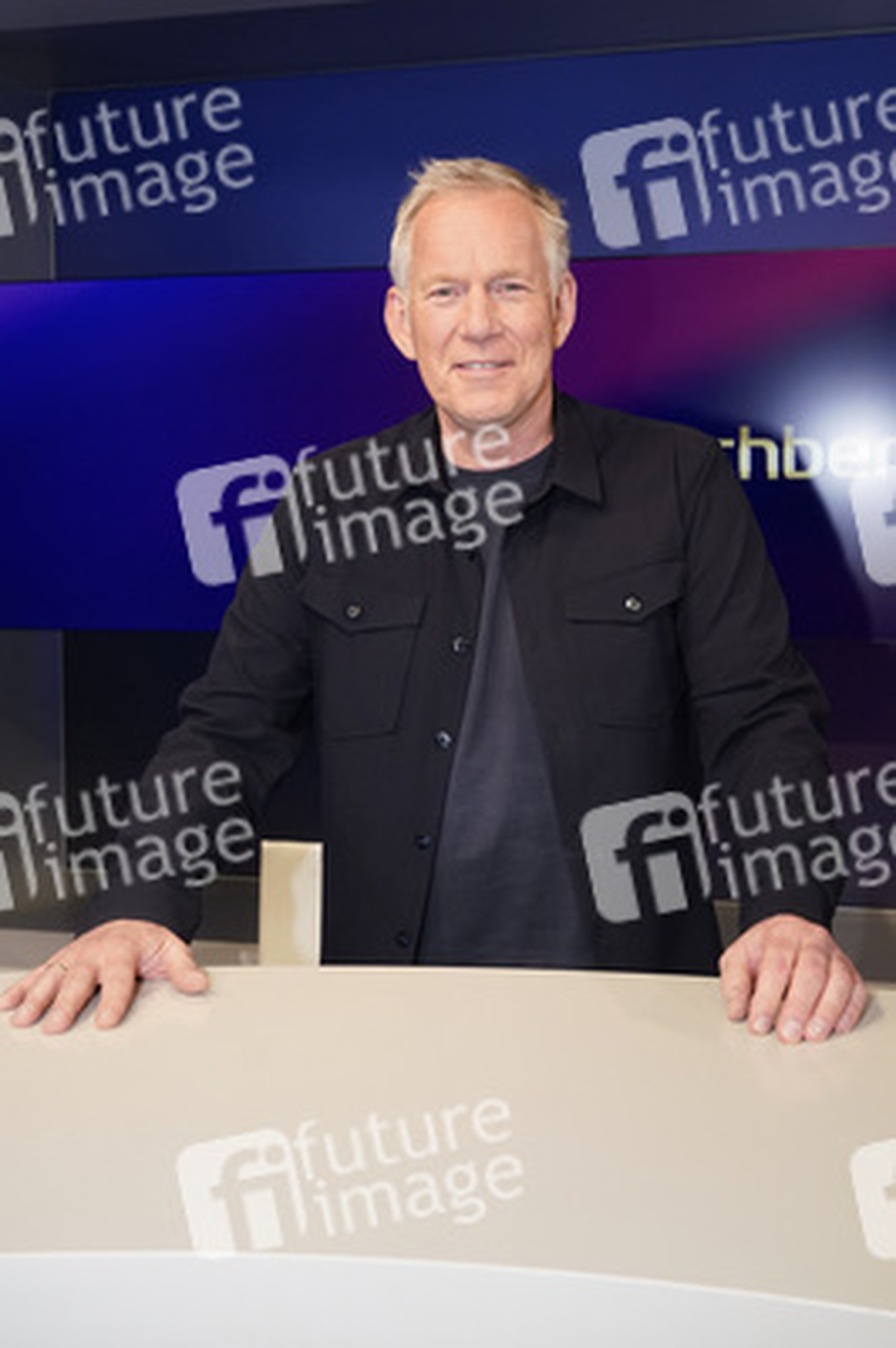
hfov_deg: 43.5
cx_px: 448
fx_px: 1122
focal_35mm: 30
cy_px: 674
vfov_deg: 62.0
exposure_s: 1/125
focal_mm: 30
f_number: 5.6
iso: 2000
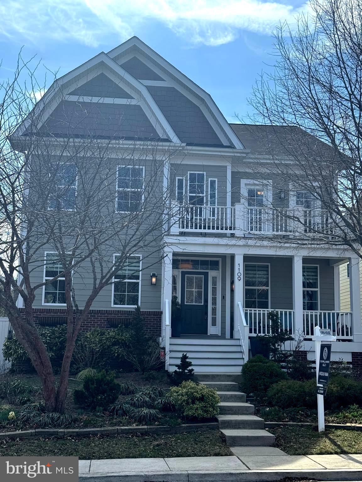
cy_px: 241
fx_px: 669
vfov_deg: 39.7
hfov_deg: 30.3
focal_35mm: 48
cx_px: 181
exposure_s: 1/4608
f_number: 1.78
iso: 64
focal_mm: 6.76
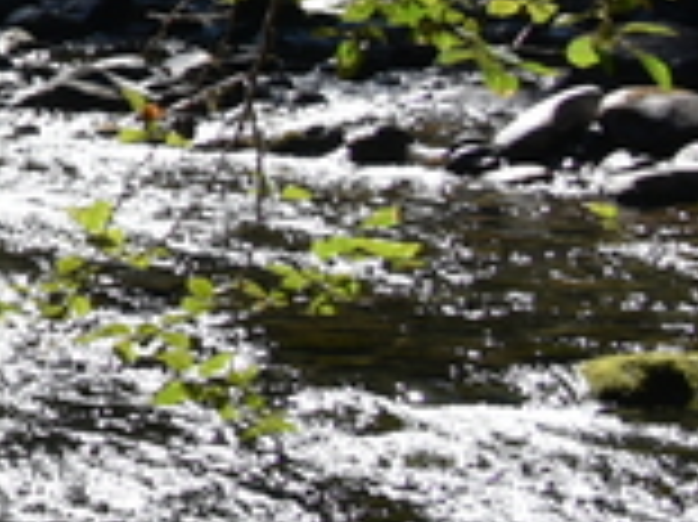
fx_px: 4493
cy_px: -603
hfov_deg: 7.7
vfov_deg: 6.4
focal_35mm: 223
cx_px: -1446
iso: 100
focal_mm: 28
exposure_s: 1/200
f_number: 7.1
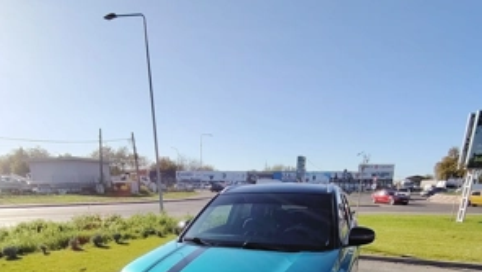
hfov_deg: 74.0
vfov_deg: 39.2
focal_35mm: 25
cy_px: 287
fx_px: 320
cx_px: 241
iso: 100
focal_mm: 1.43
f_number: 2.2
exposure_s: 1/1301
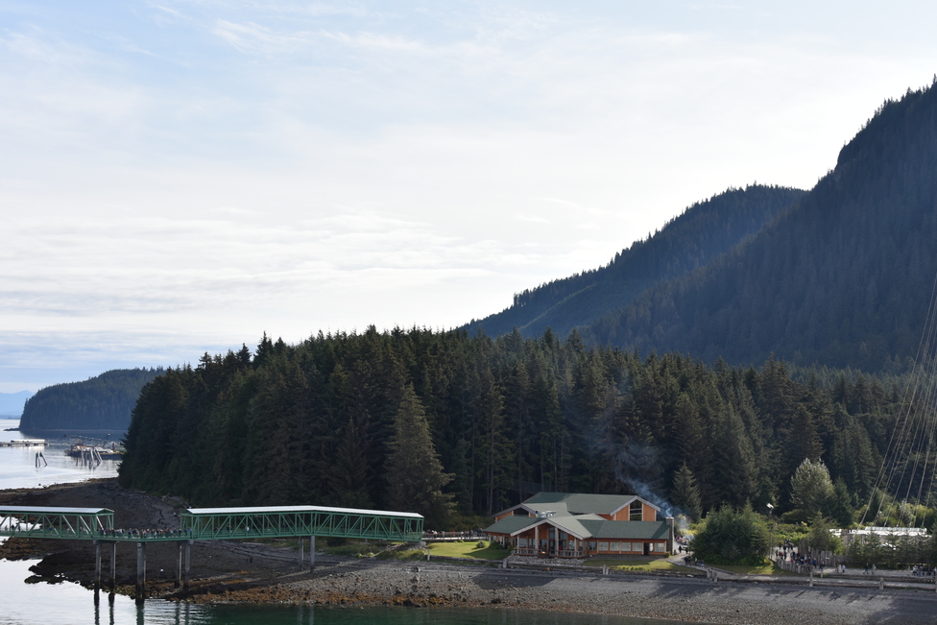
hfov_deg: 33.8
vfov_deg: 23.0
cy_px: 376
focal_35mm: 59
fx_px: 1536
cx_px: 560
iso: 100
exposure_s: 1/320
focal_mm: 45
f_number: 9
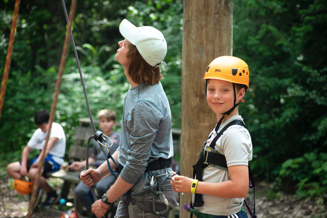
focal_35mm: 195
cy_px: 109
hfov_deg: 10.5
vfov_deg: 7.0
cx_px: 164
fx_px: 1771
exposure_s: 1/200
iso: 110
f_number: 4.8
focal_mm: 130
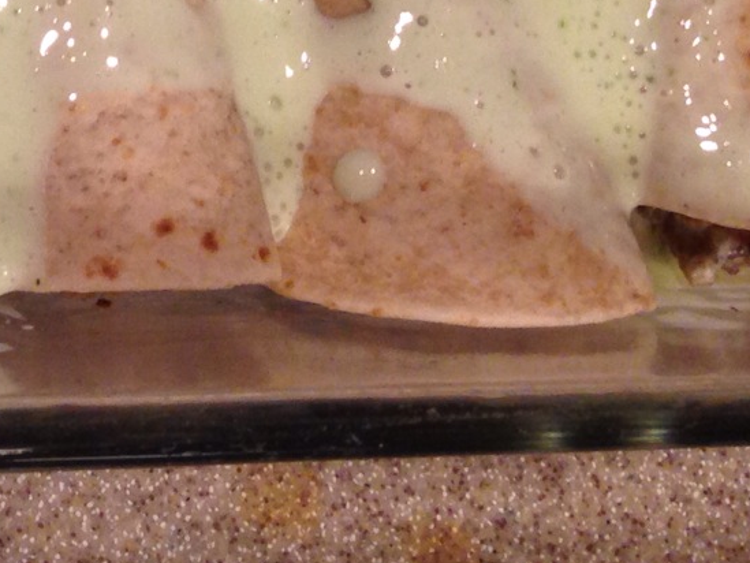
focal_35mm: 123
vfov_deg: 11.2
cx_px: -343
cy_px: -467
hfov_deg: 15.0
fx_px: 2666
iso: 100
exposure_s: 1/20
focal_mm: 4.12
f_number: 2.4
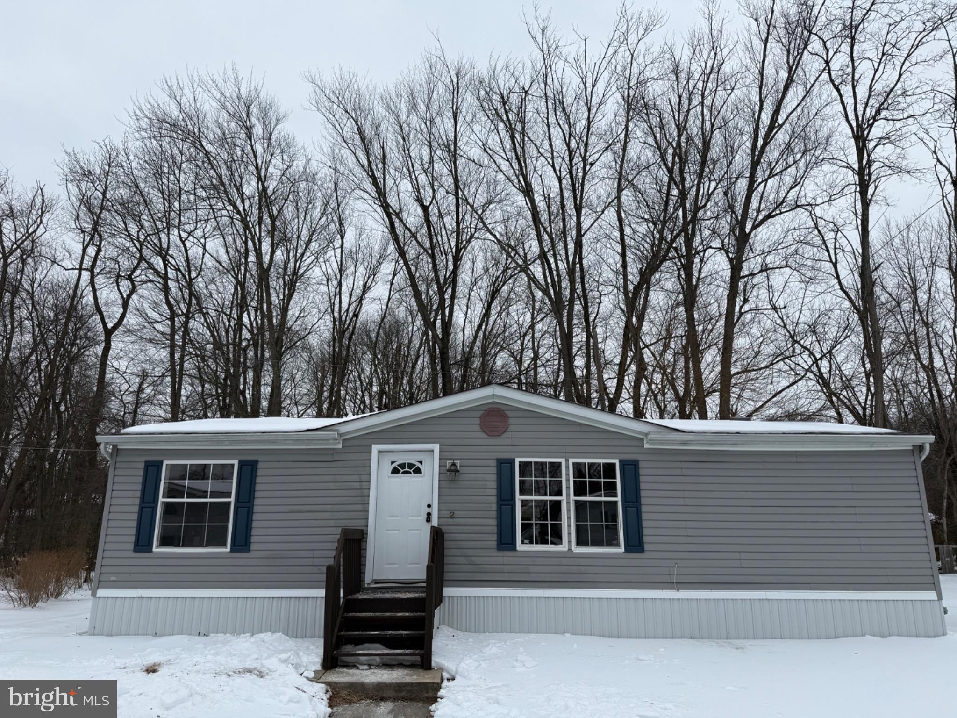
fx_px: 664
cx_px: 478
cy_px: 359
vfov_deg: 56.8
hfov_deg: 71.6
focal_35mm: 24
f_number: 1.78
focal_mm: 6.76
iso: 80
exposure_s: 1/3953
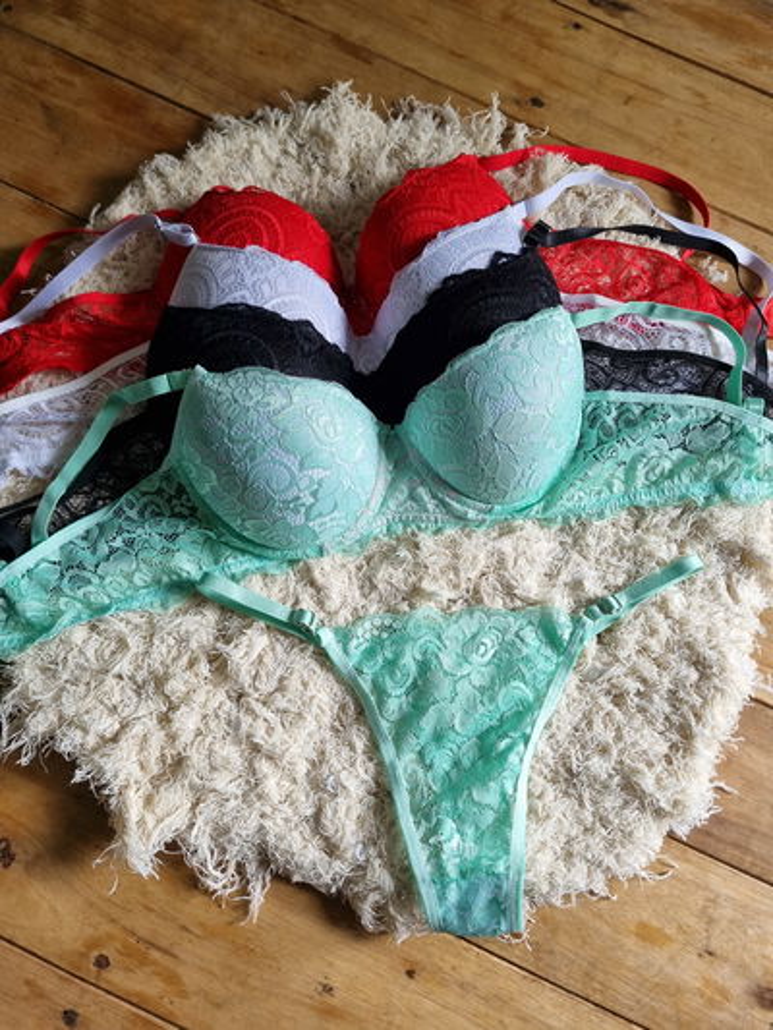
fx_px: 774
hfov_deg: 53.1
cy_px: 515
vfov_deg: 67.3
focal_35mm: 26
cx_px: 386
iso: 80
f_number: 1.8
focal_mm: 5.4
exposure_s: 1/100
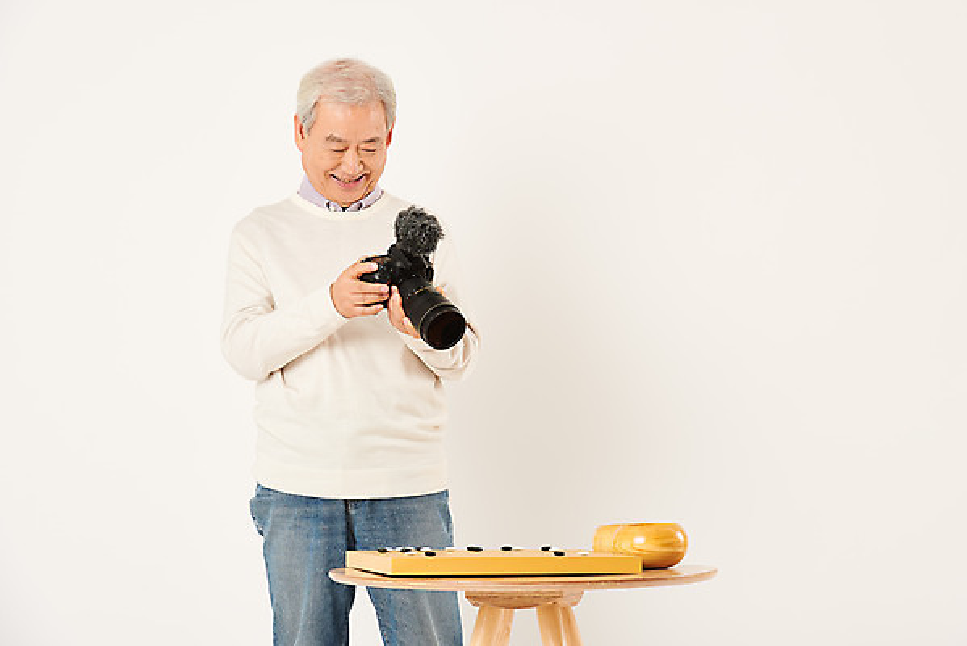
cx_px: 484
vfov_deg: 11.8
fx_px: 3117
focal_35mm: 116
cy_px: 323
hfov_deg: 17.6
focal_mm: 116
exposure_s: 1/125
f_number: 7.1
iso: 100
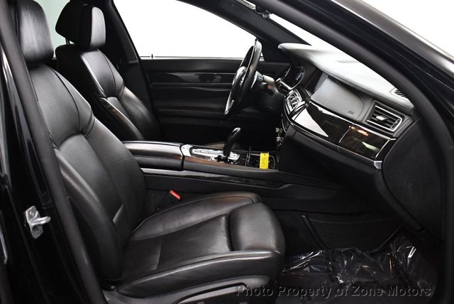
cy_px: 152
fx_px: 454
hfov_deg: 53.1
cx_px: 227
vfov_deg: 36.9
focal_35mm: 36
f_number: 3.5
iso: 2200
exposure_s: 1/125
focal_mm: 18
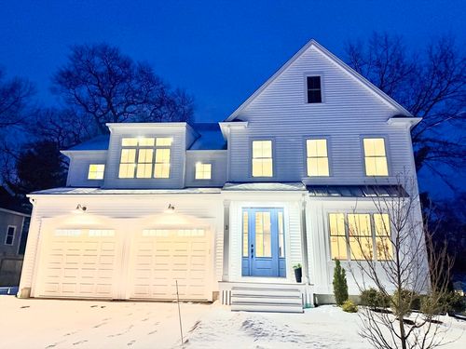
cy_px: 174
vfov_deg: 56.8
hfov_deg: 71.6
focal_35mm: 24
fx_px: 323
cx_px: 233
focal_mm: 6.76
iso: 640
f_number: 1.78
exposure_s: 1/40
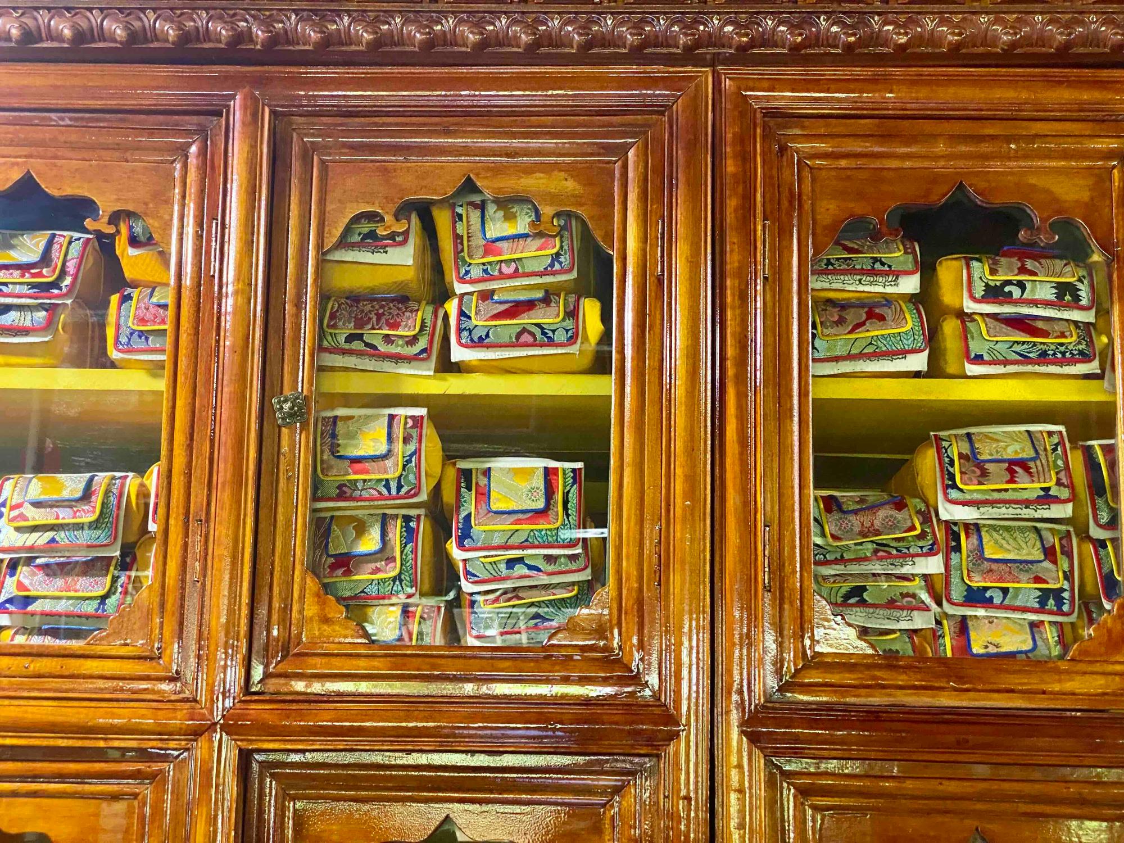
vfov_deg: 28.0
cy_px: 422
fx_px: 1688
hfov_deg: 36.8
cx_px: 562
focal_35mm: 52
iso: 640
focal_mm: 6
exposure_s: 1/58
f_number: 2
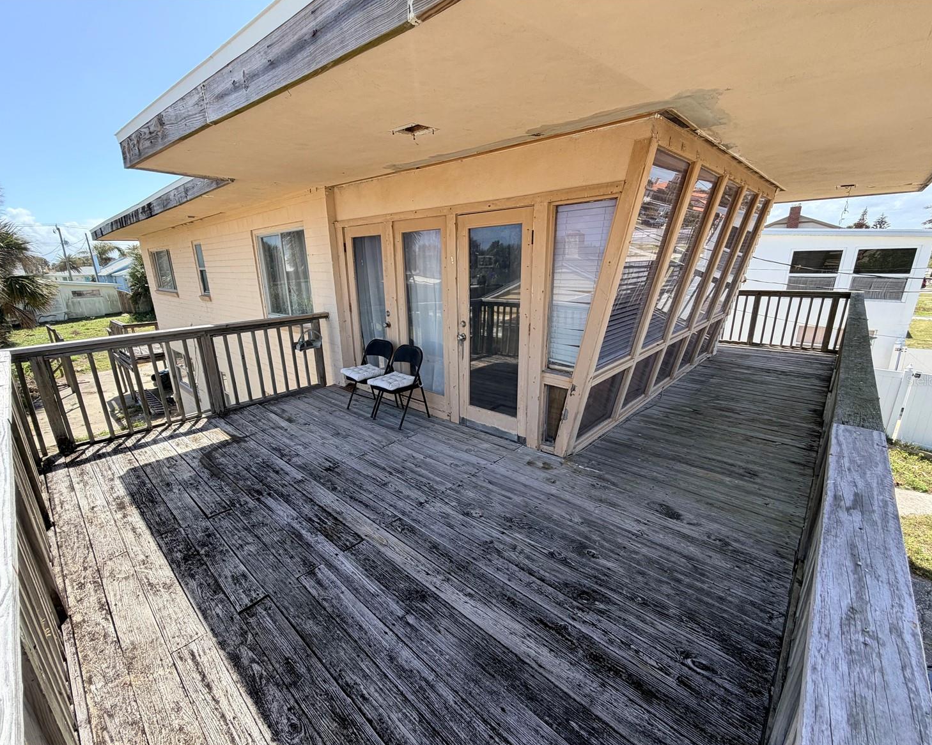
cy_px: 380
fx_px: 414
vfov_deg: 84.0
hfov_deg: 96.8
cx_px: 455
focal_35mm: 15
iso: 40
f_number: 2.2
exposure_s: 1/502
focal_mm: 2.22
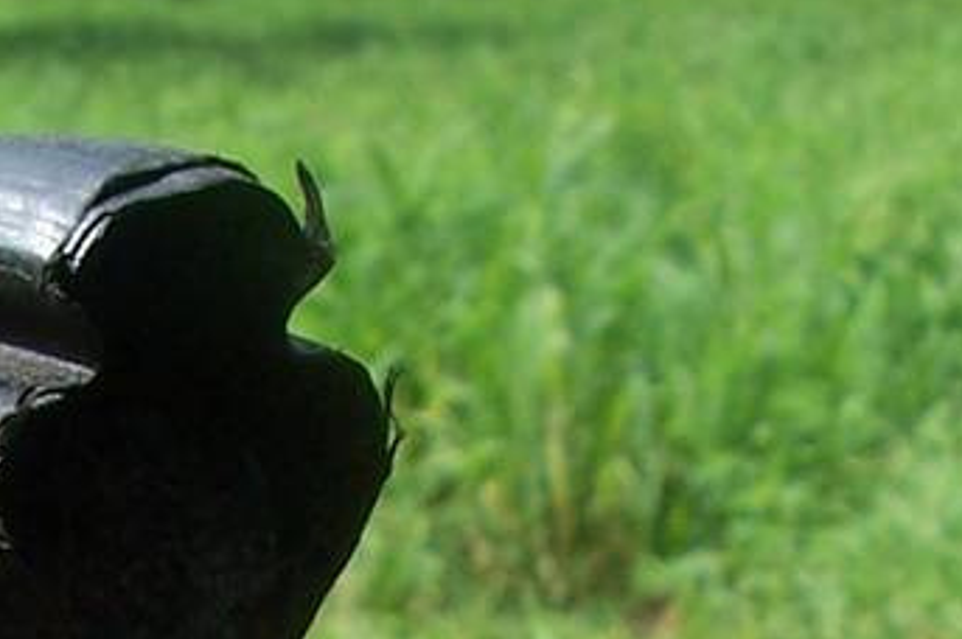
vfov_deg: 7.5
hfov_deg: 12.0
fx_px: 4538
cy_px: 1561
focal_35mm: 170
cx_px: 81
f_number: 4
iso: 80
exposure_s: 1/350
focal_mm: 6
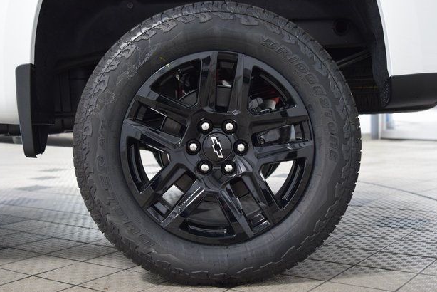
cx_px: 218
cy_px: 147
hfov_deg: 39.6
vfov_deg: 27.0
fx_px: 607
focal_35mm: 50
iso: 1600
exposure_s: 1/60
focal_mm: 32
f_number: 3.5
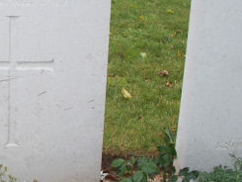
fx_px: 616
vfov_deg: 16.6
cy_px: 16
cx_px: -5
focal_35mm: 88
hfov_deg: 21.4
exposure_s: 1/400
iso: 64
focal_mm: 7.54
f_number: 2.8
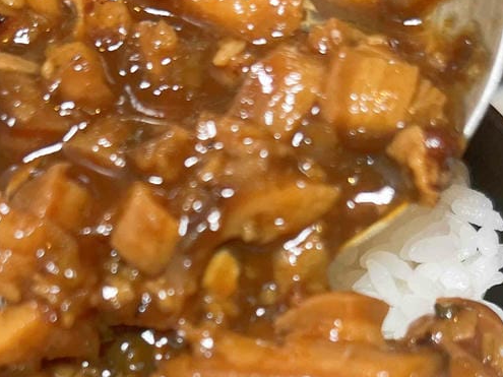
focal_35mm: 63
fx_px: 915
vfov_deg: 22.6
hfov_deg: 30.7
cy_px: 347
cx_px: 216
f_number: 1.5
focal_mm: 5.7
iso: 80
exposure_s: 1/120
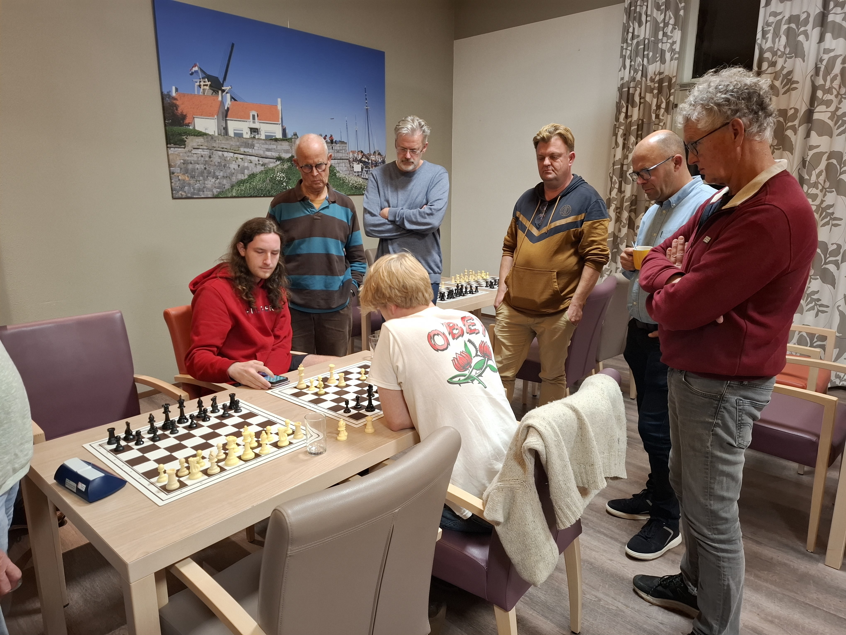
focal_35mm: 23
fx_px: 562
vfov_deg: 58.9
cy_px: 318
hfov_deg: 73.9
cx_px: 423
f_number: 1.8
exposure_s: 1/33
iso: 250
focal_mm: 5.54
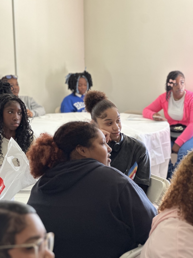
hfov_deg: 19.1
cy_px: 129
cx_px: 96
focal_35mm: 77
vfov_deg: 25.3
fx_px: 572
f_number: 2.8
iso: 160
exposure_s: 1/40
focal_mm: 9
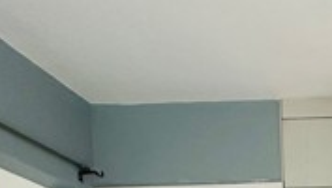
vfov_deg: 16.2
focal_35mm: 55
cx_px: 431
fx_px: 485
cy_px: 389
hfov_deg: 30.1
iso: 400
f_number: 2.2
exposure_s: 1/60
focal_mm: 2.22
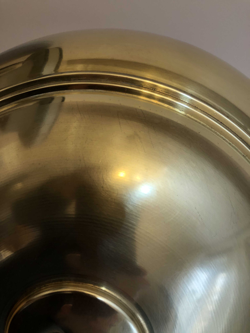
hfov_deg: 49.7
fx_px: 270
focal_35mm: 28
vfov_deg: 63.4
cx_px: 125
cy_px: 166
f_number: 1.8
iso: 200
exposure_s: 1/50
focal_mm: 3.99
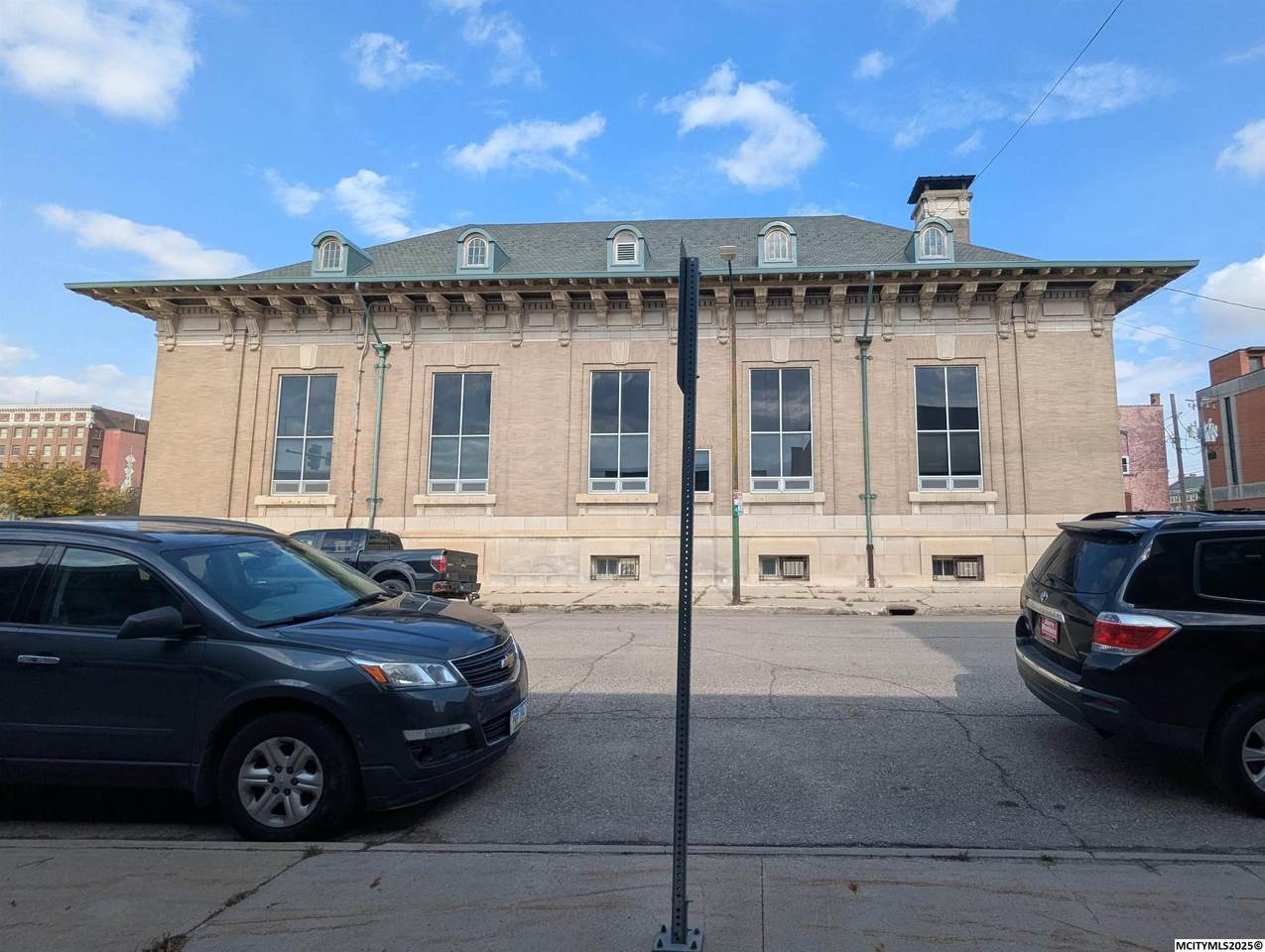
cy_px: 476
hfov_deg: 94.4
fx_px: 586
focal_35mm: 16
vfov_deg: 78.2
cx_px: 632
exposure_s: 1/1114
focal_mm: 2.35
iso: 53
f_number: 2.2
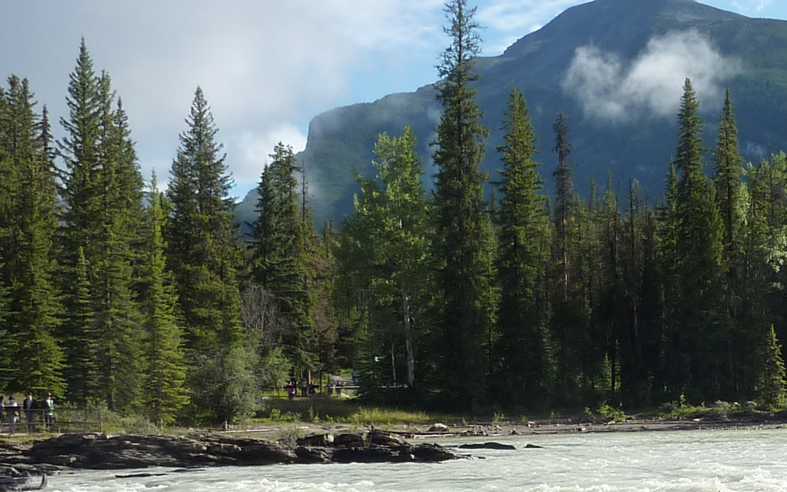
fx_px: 1566
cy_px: 456
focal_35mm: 73
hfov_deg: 27.3
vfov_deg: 17.6
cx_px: 696
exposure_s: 1/500
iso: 125
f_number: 4.5
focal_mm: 4.1
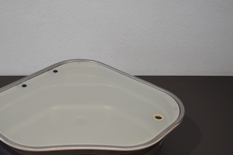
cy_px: 105
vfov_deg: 24.1
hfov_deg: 35.3
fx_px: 362
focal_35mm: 56
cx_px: 76
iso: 400
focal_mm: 22
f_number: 3.8
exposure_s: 1/250
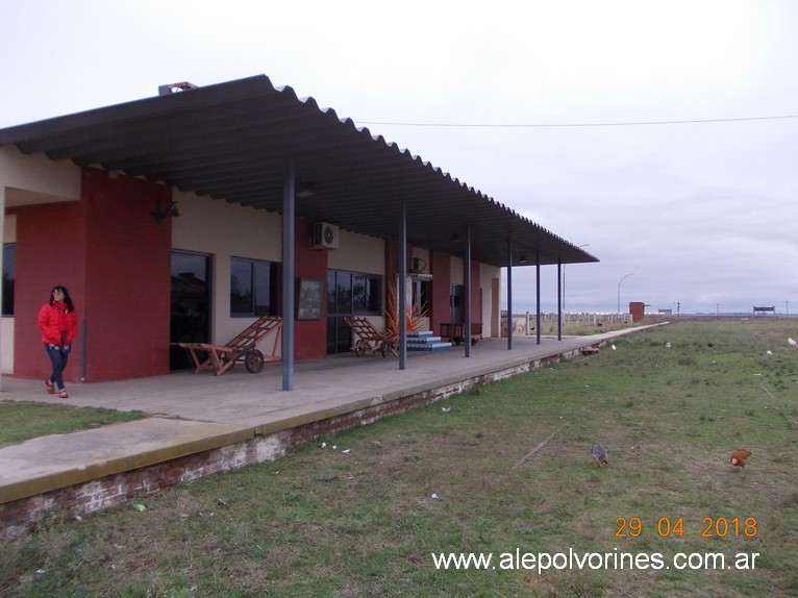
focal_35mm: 28
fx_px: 645
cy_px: 299
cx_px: 399
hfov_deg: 63.5
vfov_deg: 49.7
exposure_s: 1/250
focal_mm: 4
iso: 100
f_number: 2.7
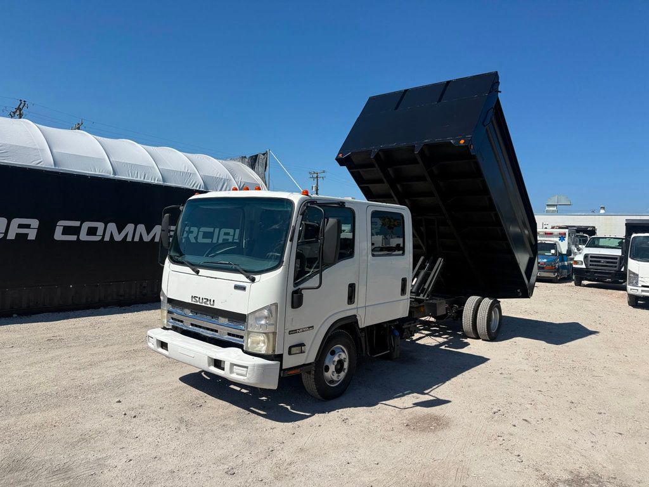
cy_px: 244
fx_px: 450
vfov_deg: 56.8
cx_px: 324
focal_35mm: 24
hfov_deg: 71.6
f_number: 1.78
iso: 80
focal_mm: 6.76
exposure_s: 1/8130
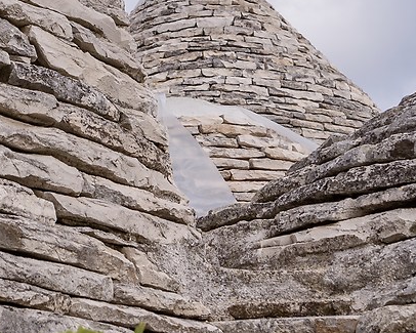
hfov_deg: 17.2
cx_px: 120
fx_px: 1367
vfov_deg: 13.8
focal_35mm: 111
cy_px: 44
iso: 50
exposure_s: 1/200
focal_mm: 20
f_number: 7.1
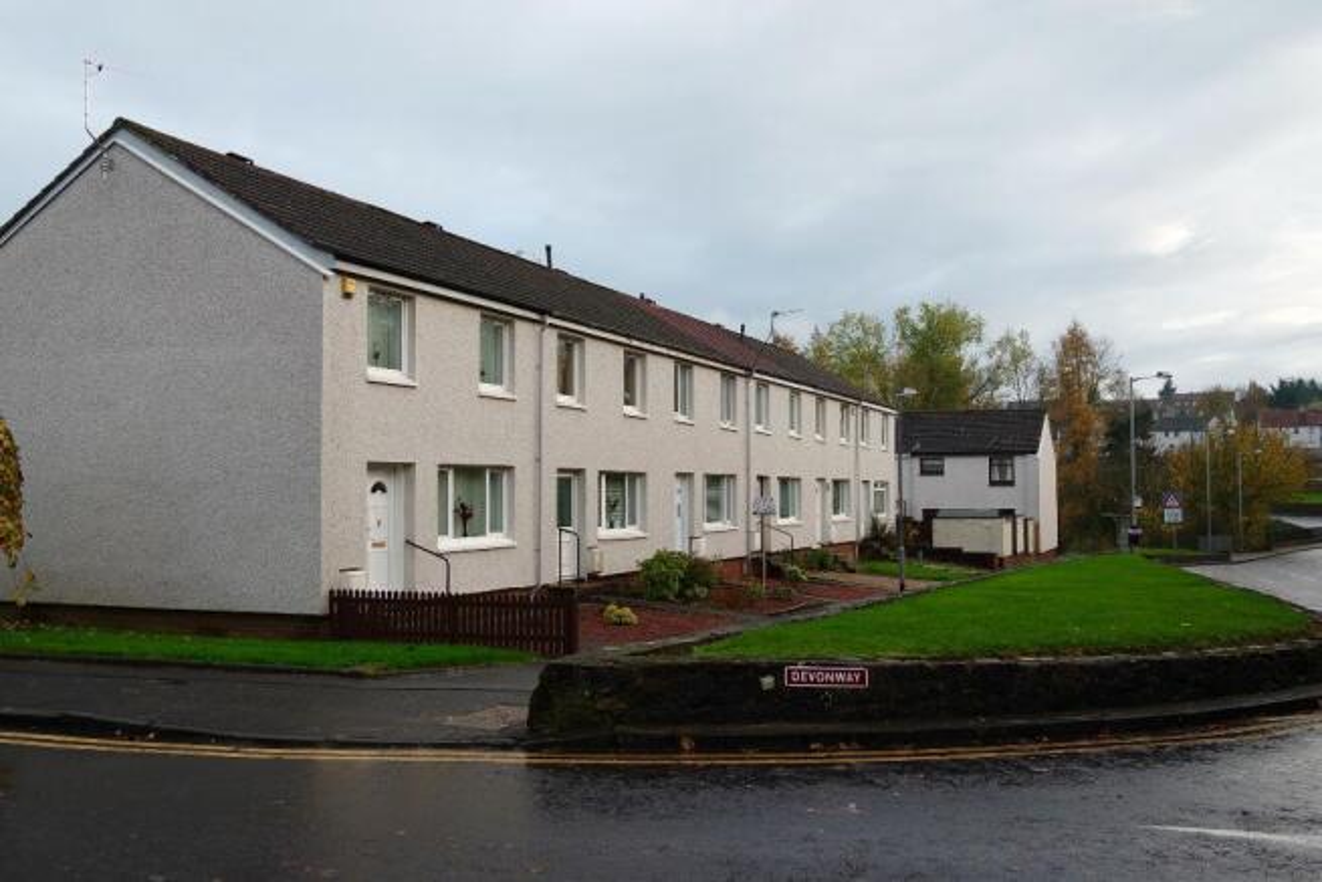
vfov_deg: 40.0
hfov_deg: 57.2
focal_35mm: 33
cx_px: 661
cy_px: 441
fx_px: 1212
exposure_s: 1/100
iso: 100
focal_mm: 22
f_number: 4
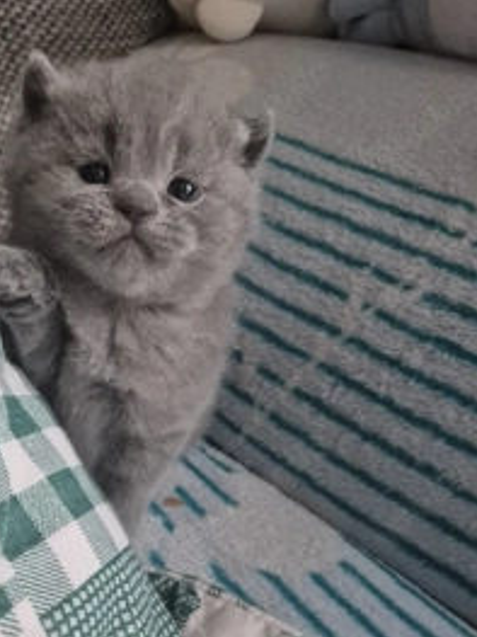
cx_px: 123
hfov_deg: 39.6
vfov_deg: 52.6
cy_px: 327
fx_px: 644
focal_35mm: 35
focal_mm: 5.4
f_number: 1.8
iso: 2000
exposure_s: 1/100
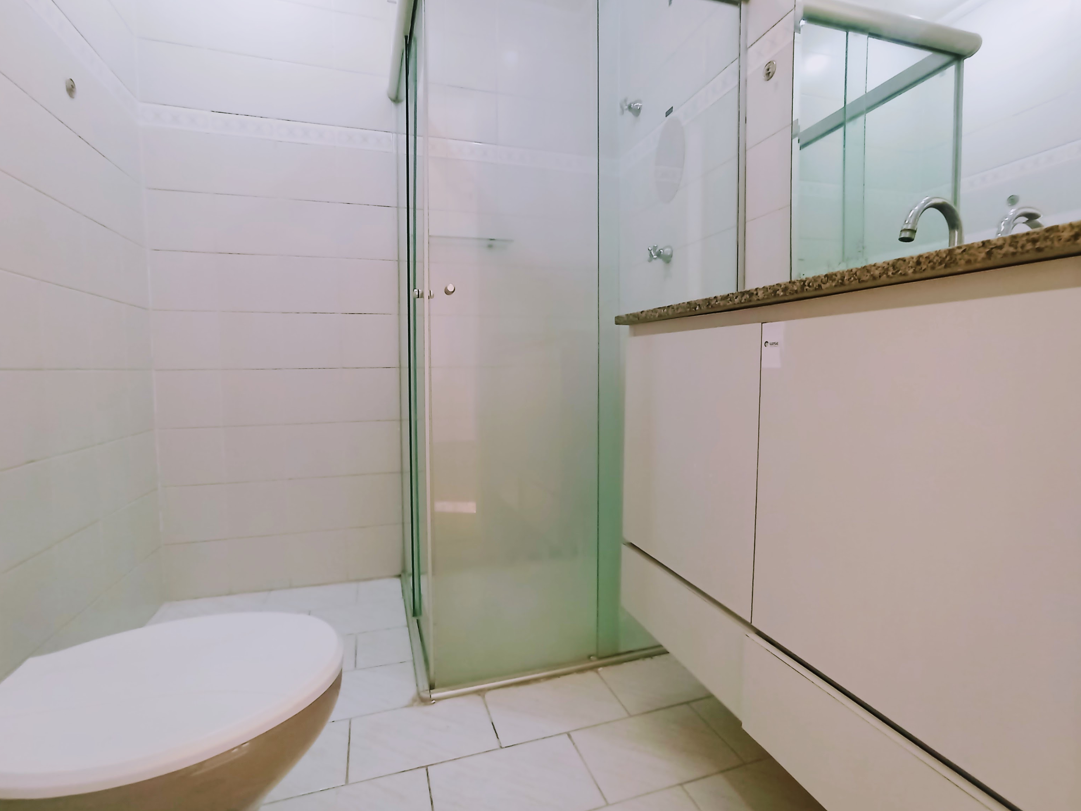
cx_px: 531
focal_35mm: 17
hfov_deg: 91.0
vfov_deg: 74.7
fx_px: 531
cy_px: 400
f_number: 2.2
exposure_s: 1/60
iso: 190
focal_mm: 1.65
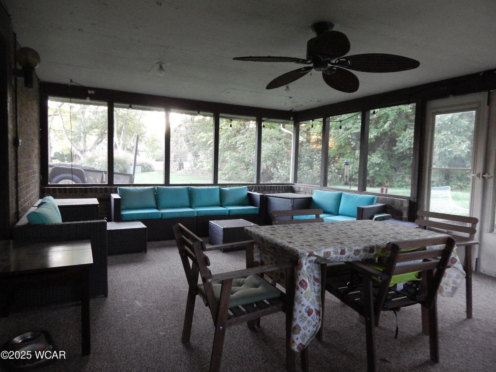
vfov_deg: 58.9
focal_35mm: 23
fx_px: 330
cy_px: 186
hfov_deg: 73.9
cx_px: 248
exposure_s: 1/25
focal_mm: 4
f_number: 3
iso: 800
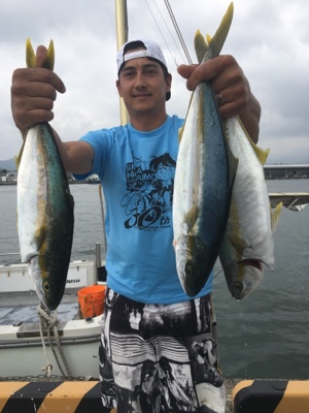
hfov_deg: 48.2
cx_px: 154
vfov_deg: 61.7
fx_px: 345
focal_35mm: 29
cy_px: 206
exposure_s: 1/509
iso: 25
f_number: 2.2
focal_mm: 4.15
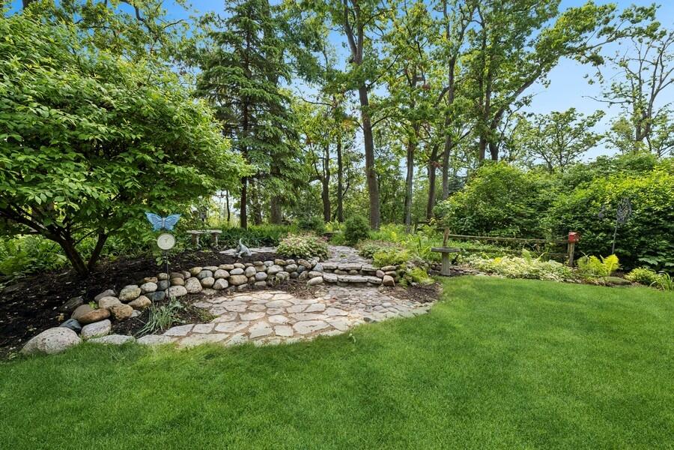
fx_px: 262
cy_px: 225
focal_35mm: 14
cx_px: 337
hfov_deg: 104.3
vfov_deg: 81.2
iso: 200
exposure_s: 1/100
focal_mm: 14
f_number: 8
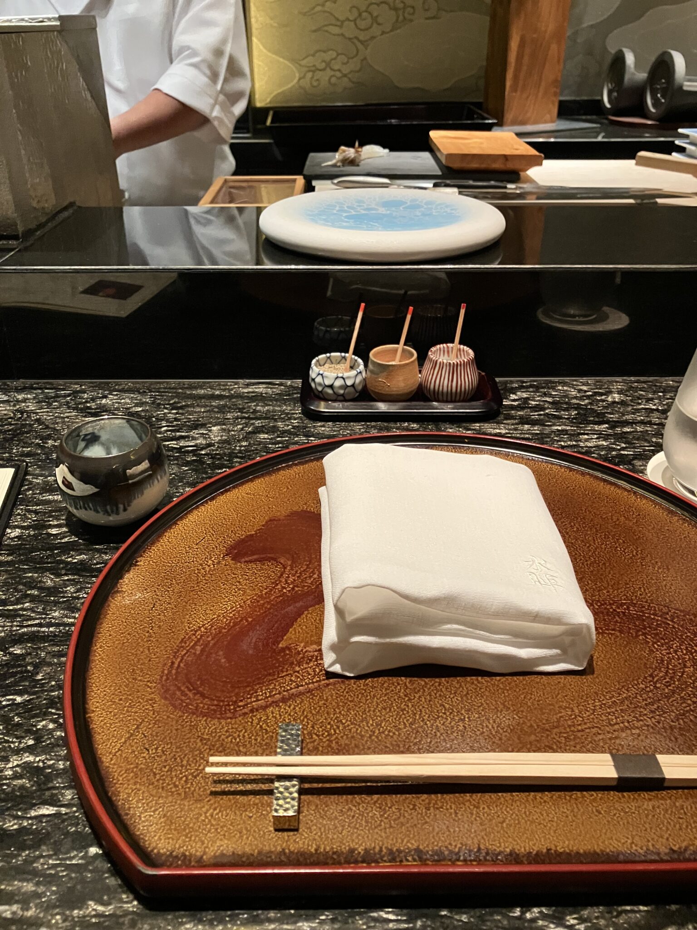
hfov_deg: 49.7
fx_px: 752
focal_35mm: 28
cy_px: 465
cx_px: 348
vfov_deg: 63.4
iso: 400
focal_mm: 3.99
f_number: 1.8
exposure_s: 1/40
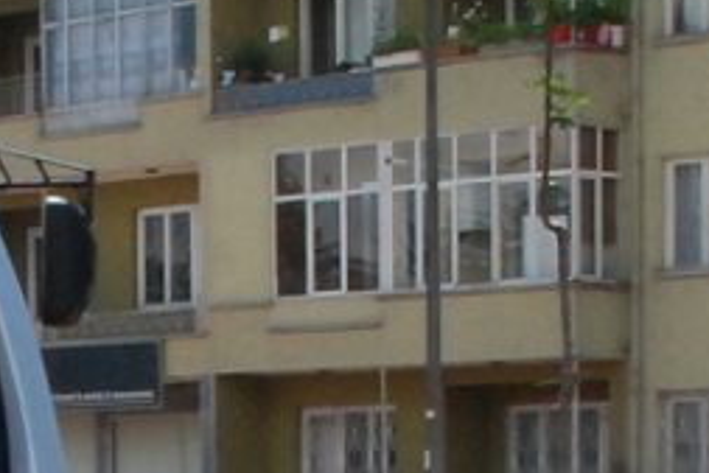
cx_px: -112
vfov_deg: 7.3
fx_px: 3488
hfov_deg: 11.4
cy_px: 1085
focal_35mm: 177
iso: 800
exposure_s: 1/200
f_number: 20
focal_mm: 18
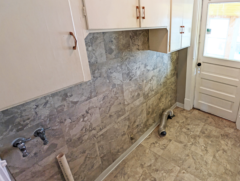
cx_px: 173
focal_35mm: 18
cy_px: 68
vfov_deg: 70.6
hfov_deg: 82.4
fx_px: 125
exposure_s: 1/52.9
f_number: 1.7
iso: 54
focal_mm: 2.02
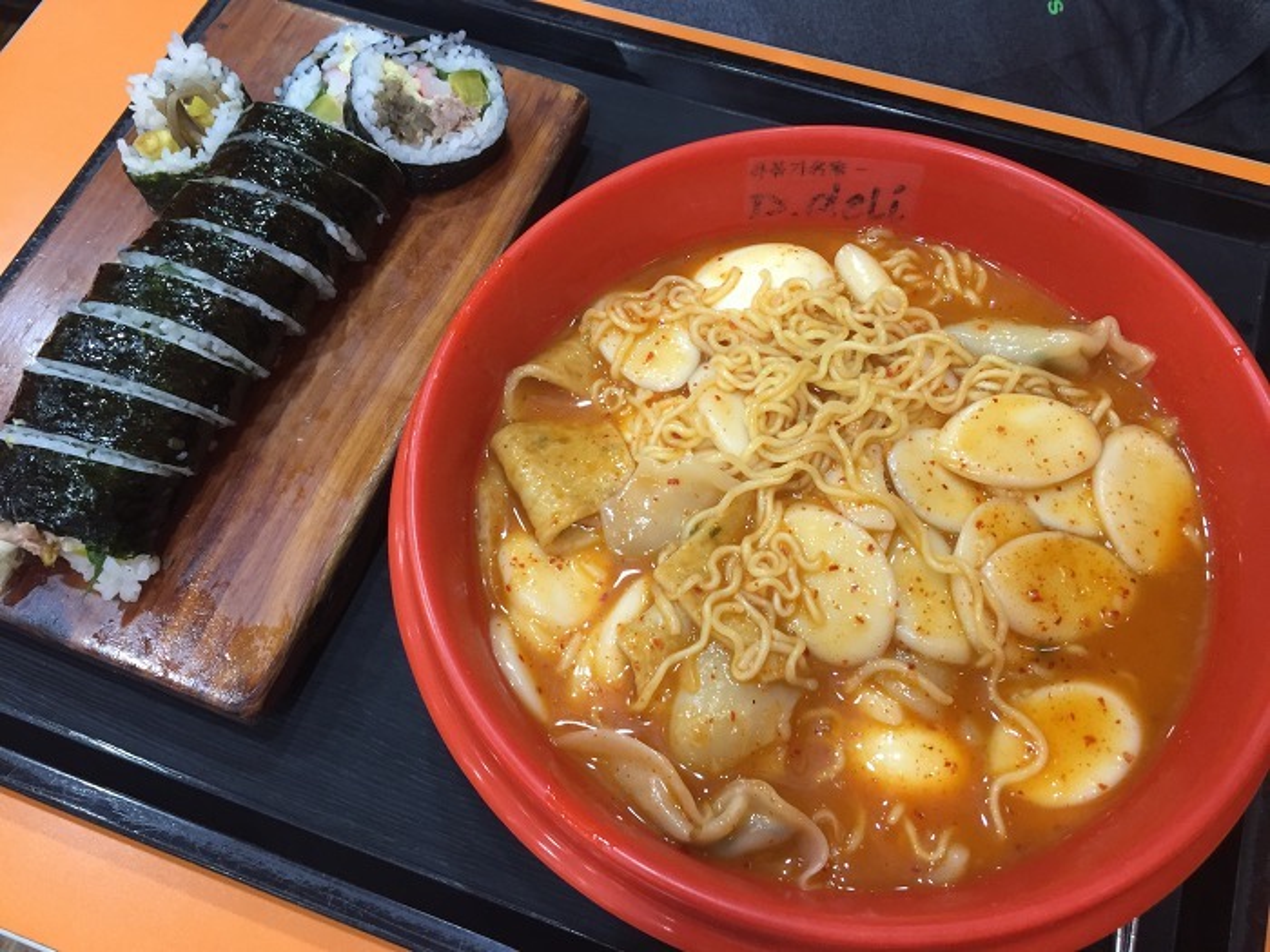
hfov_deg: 61.7
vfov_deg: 48.2
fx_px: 1064
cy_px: 476
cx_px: 635
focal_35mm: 29
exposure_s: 1/30
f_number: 2.2
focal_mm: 4.15
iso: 125
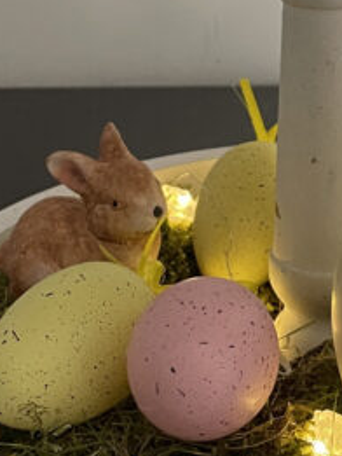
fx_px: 1343
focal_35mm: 102
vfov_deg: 18.5
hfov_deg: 14.3
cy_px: -49
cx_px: 351
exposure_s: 1/60
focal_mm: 4.2
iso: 160
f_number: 1.6
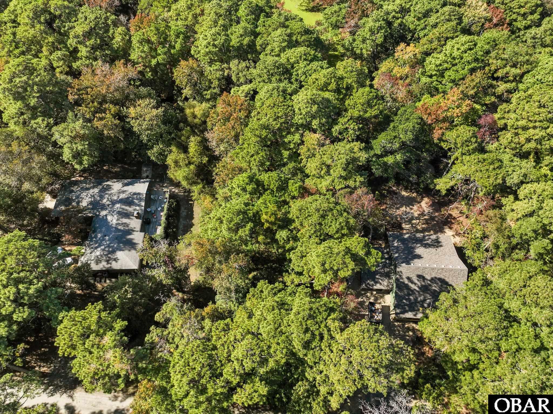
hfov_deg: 71.6
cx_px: 276
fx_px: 383
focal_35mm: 24
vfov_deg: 56.8
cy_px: 207
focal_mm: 12.29
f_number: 2.8
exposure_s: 1/1600
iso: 100
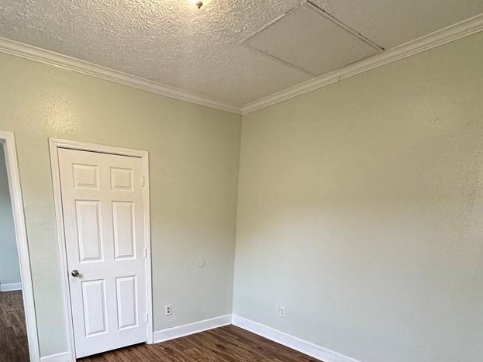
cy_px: 290
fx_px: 321
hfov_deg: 73.4
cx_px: 201
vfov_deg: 54.8
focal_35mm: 23
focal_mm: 2.22
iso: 200
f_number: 2.2
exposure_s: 1/60
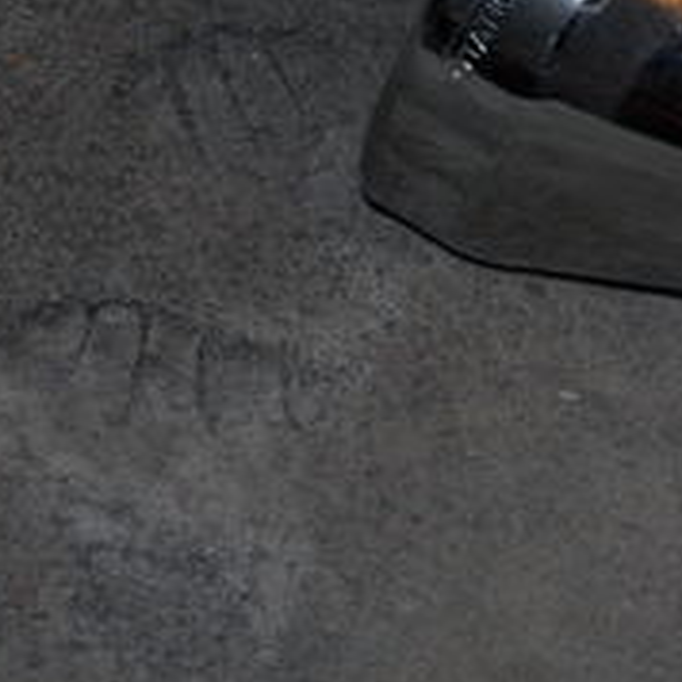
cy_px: 199
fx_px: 5629
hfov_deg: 6.9
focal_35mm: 253
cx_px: 927
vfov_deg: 6.9
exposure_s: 1/60
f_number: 5.6
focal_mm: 55
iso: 200
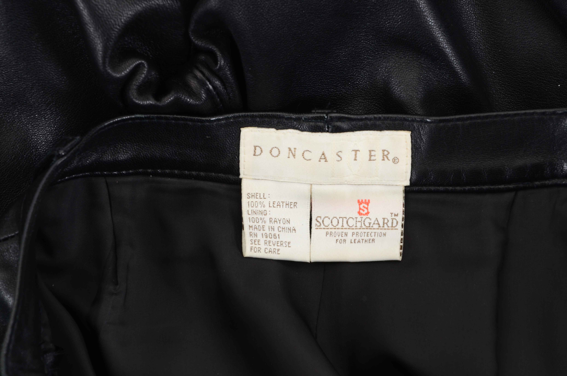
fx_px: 2475
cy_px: 188
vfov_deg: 8.7
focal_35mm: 158
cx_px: 284
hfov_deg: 13.1
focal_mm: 105
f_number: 11
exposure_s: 1/80
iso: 400
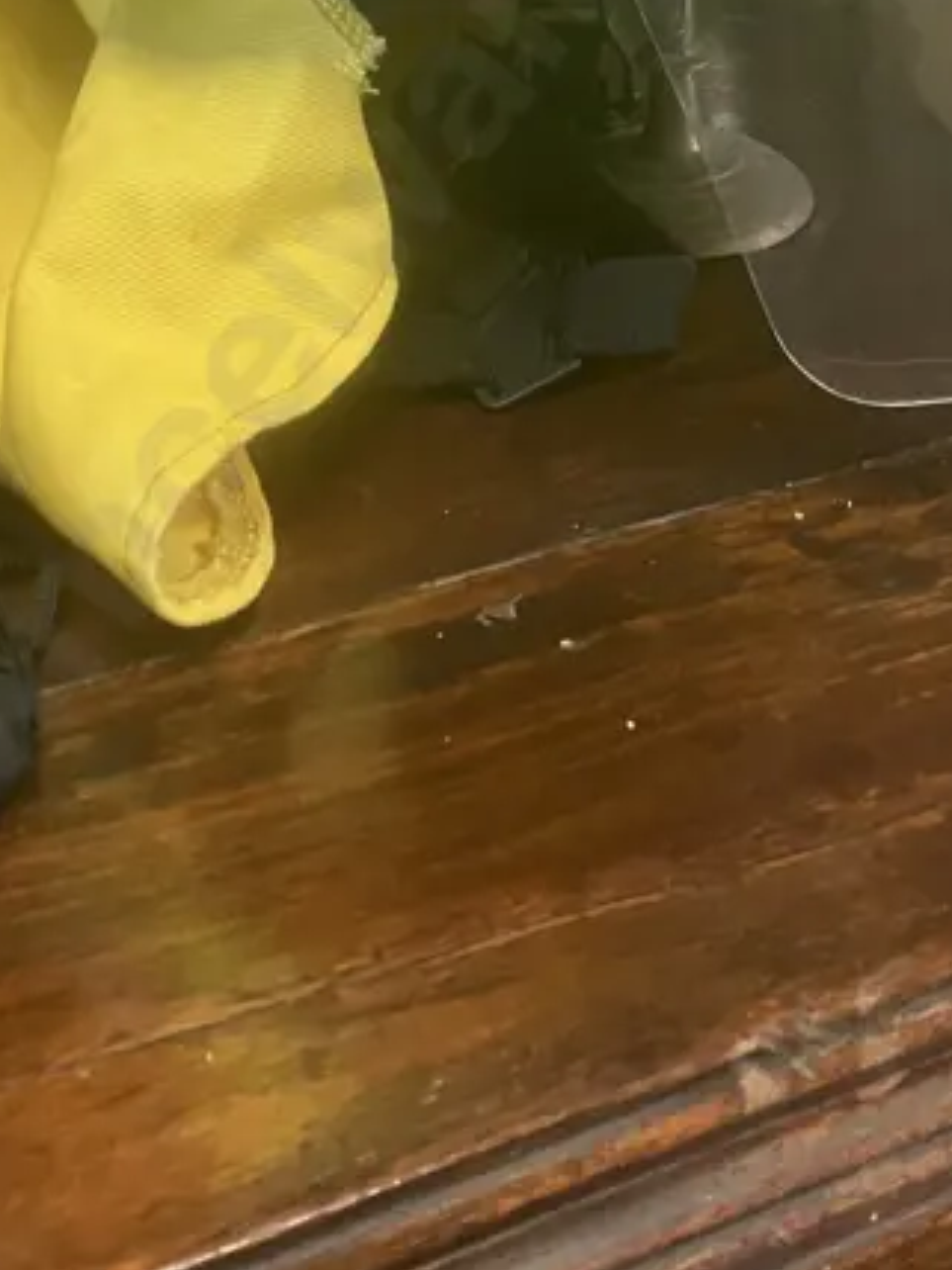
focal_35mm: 67
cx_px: 617
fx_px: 2457
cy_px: -107
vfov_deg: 26.8
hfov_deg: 21.9
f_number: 1.8
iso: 160
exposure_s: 1/50
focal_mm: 3.99
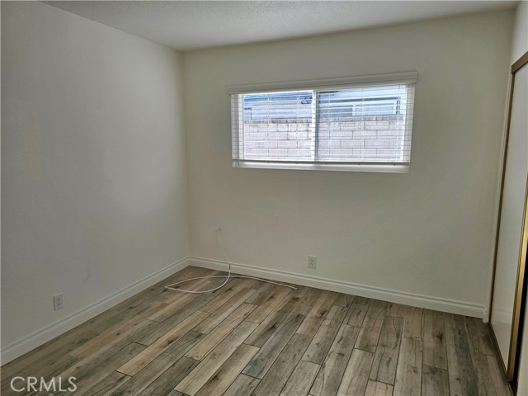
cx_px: 264
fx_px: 351
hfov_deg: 73.9
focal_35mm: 23
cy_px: 198
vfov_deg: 58.9
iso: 25
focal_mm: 6.3
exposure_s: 1/208
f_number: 1.7
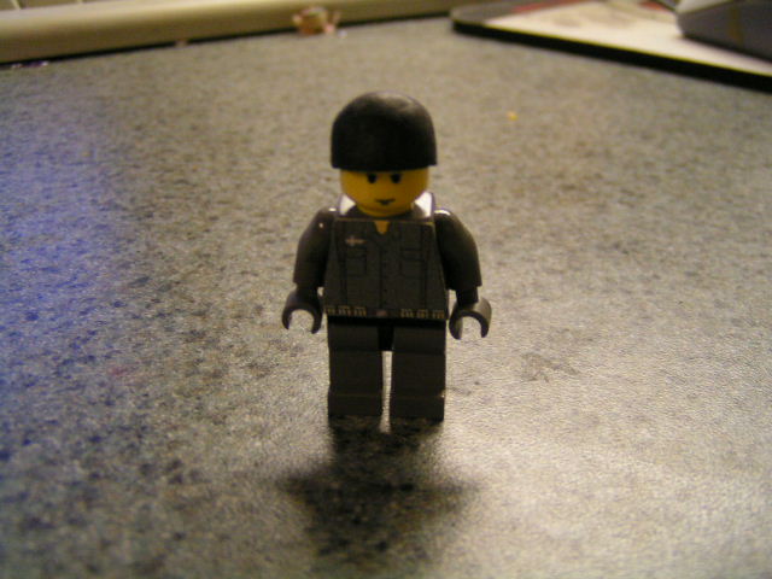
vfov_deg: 37.7
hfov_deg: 49.0
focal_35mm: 38
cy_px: 290
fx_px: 847
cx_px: 386
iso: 200
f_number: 2.8
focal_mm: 5.8
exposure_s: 1/25
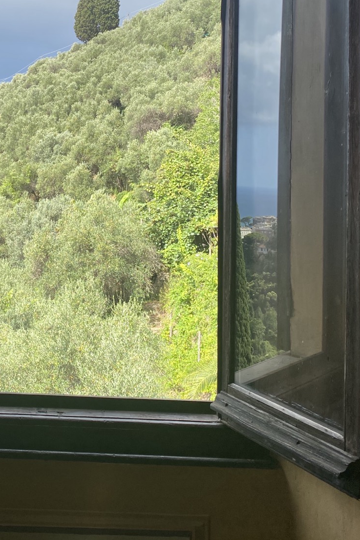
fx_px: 660
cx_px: 53
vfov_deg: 43.8
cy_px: 177
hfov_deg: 29.5
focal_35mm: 44
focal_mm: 4.25
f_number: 1.8
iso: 32
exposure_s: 1/1157
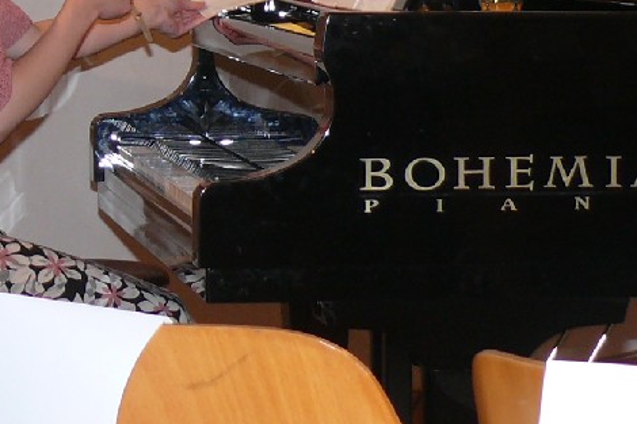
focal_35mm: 215
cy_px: -23
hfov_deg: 9.6
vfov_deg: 6.4
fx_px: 3803
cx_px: 258
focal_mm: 11.9
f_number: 3.2
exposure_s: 1/30
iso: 100
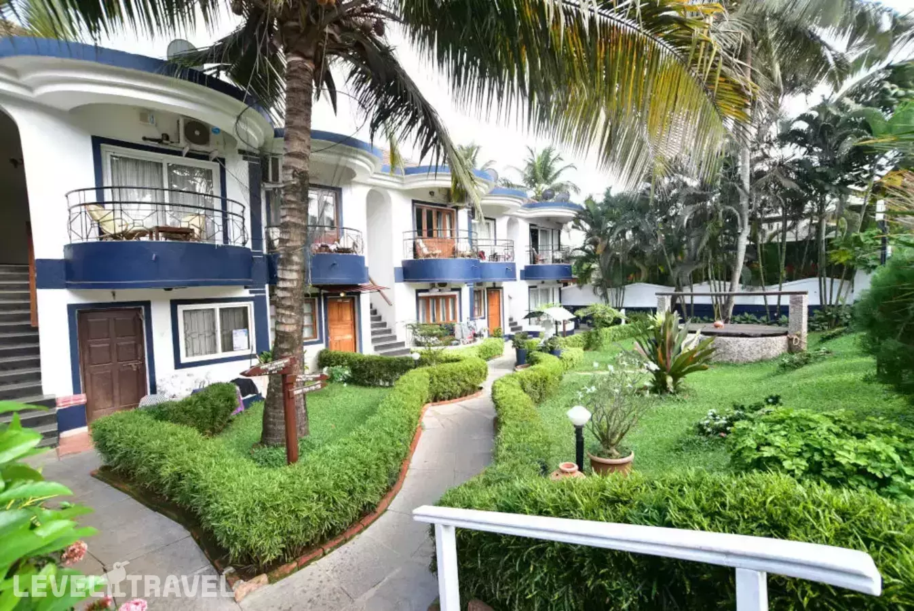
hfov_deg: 96.7
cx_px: 457
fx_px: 406
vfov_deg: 73.8
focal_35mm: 16
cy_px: 306
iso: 160
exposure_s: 1/50
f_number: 8
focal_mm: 16
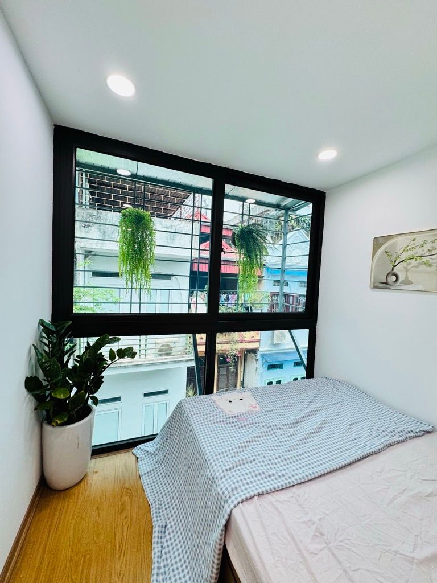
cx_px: 218
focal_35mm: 14
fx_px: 236
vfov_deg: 102.1
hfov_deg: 85.7
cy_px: 292
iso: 125
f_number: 2.2
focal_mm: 2.22
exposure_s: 1/99
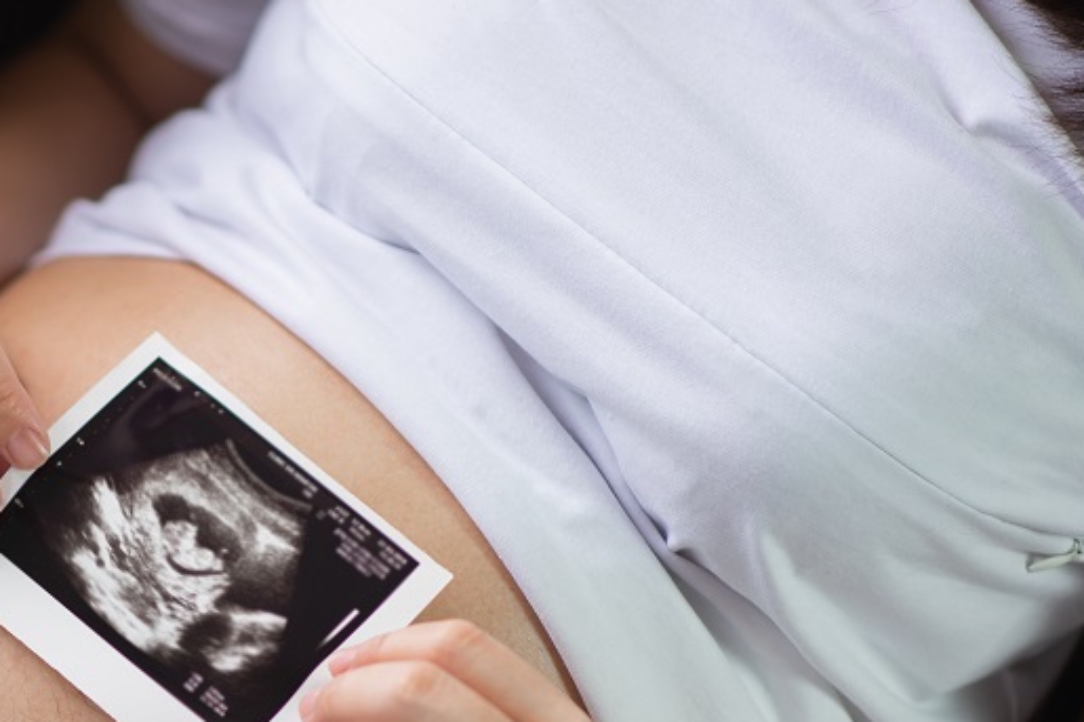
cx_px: 232
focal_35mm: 169
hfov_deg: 12.1
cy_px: 571
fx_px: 5087
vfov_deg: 8.1
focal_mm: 85
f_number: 2
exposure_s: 1/160
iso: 200
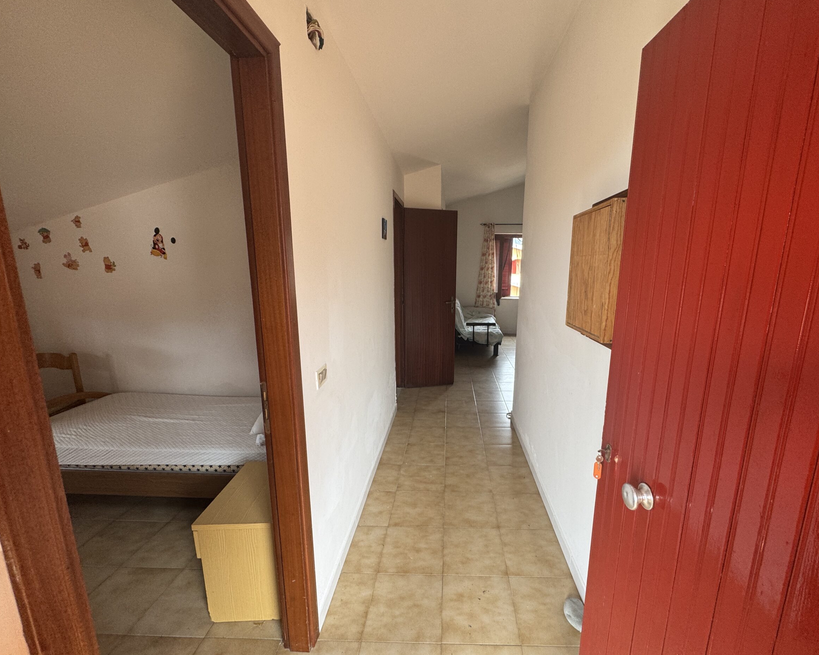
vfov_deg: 84.0
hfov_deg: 96.6
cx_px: 445
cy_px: 333
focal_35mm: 15
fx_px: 364
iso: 125
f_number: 2.2
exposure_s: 1/99
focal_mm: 2.22
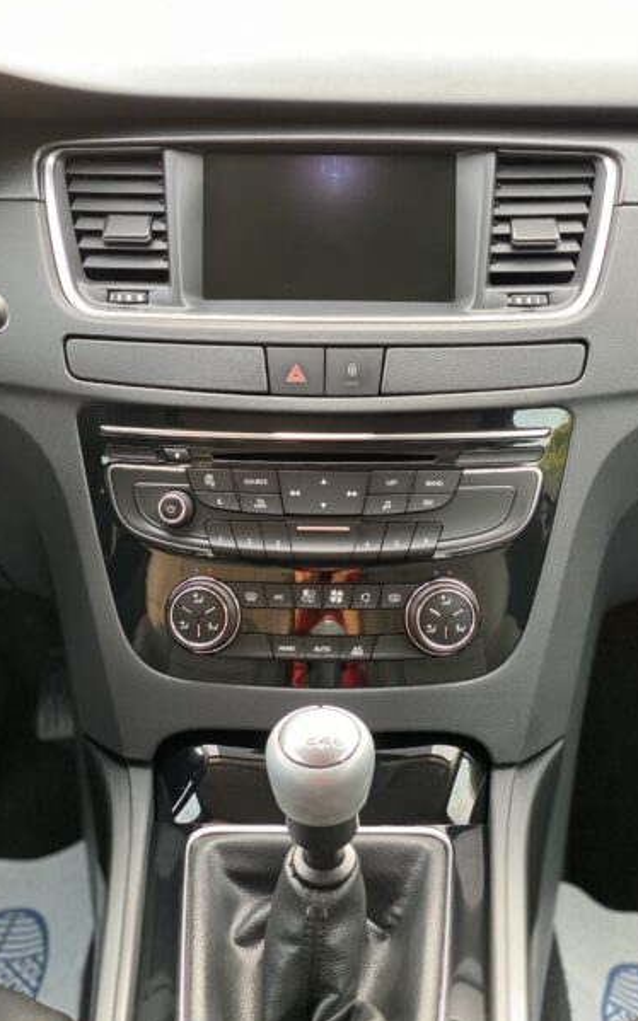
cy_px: 491
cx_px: 330
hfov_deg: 22.3
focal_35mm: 58
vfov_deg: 35.1
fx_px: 1615
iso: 250
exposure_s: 1/77
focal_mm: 6
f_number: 2
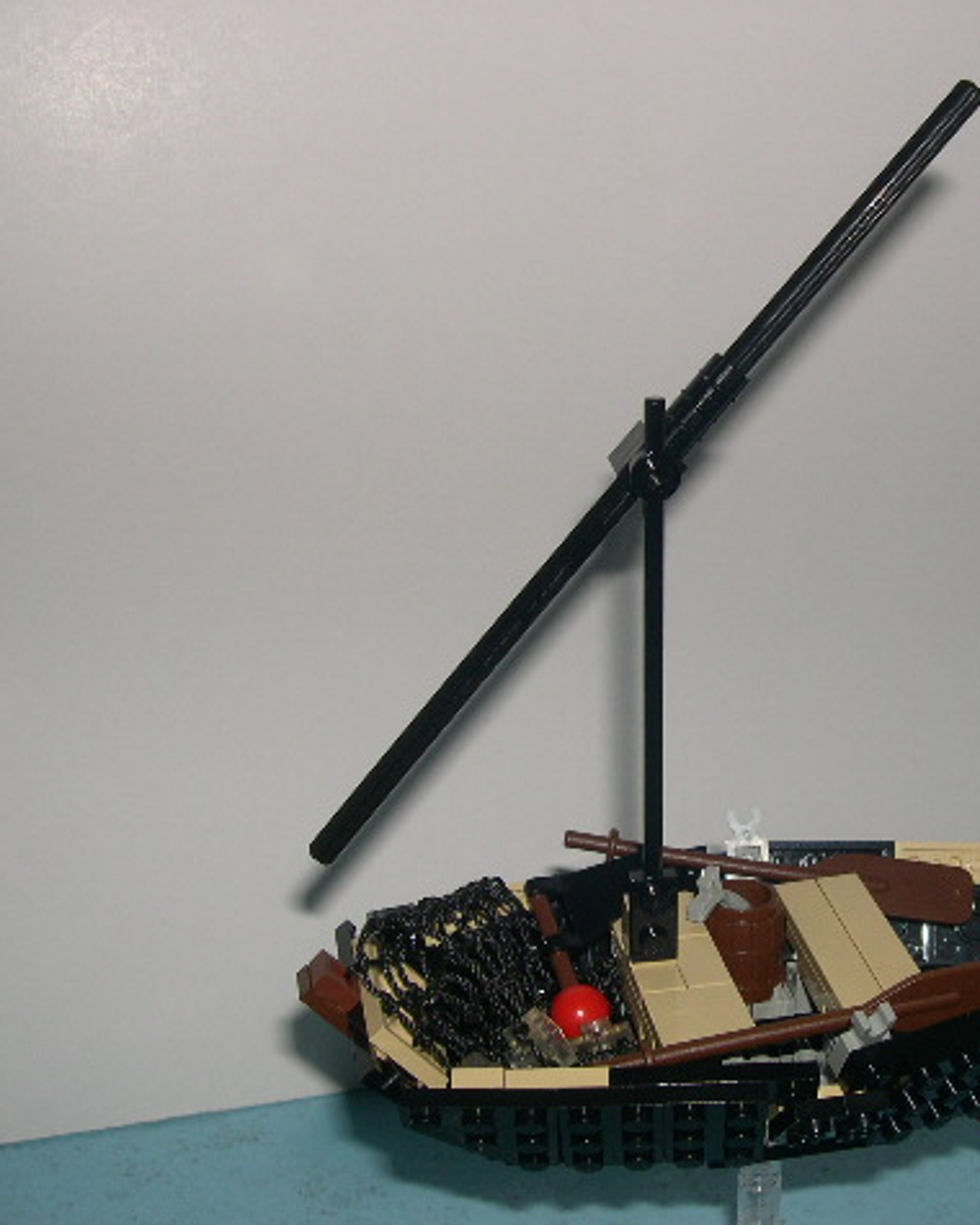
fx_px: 1813
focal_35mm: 50
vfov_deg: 37.3
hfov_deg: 29.8
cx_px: 730
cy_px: 611
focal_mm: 8
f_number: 7.6
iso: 100
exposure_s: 1/60
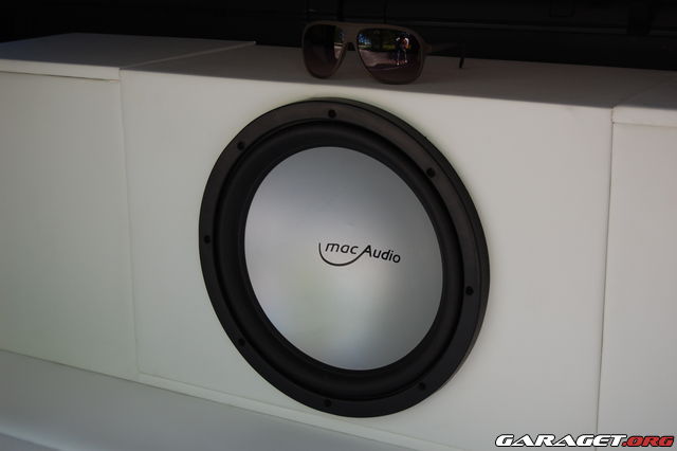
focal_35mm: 60
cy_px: 226
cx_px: 338
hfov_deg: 33.4
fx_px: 1128
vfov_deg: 22.6
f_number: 5.6
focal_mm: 40
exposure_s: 1/125
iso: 250
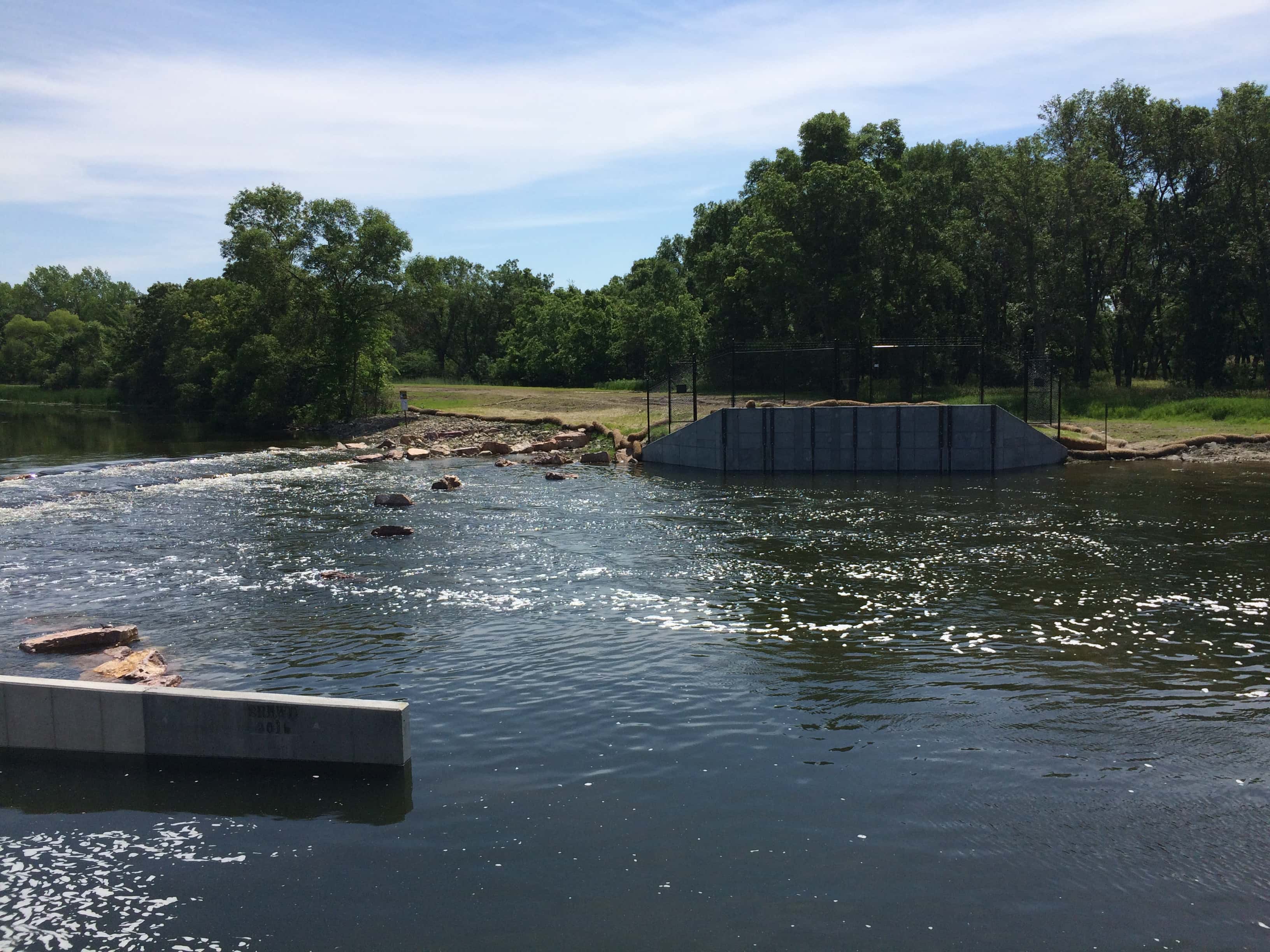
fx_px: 1064
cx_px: 635
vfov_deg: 48.2
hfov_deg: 61.7
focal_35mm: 29
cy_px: 476
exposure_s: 1/3731
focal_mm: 4.15
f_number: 2.2
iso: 32
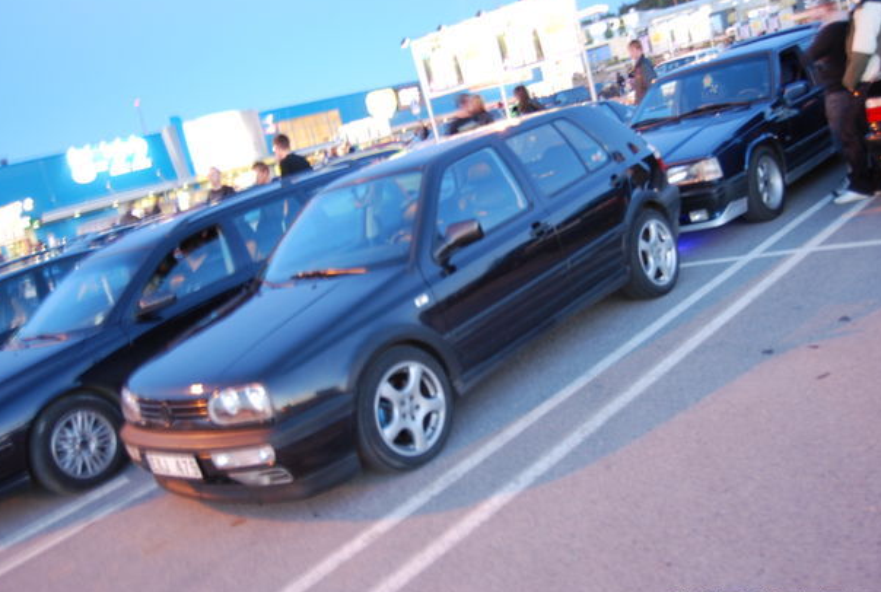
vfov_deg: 36.6
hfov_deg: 52.4
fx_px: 896
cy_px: 303
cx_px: 445
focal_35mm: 37
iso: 400
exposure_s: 1/2.5
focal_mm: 23
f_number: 3.8
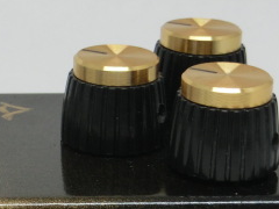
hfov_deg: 12.2
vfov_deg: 9.3
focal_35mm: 160
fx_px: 1290
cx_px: 8
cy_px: 159
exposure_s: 1/125
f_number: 5
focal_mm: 10.7
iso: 200
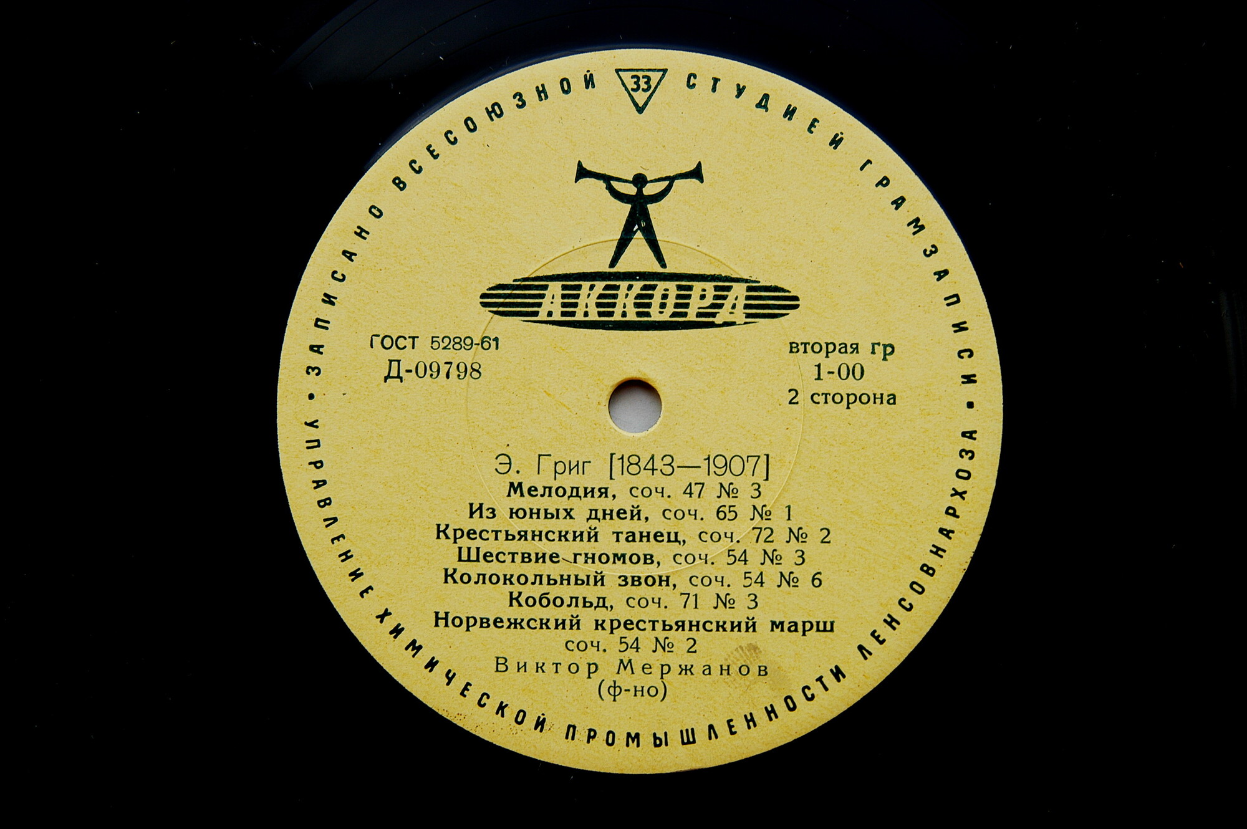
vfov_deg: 25.7
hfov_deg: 37.9
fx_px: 1817
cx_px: 624
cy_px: 414
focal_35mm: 52
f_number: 5.6
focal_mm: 35
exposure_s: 1/125
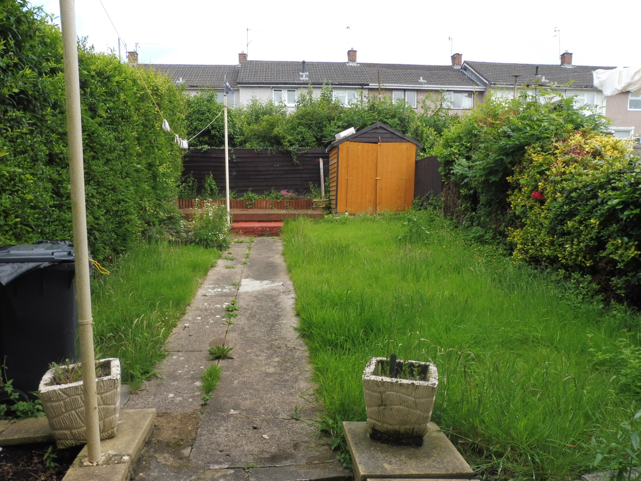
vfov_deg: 56.8
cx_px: 320
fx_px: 444
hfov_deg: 71.6
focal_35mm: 24
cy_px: 240
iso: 100
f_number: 4
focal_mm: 4.3
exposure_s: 1/320
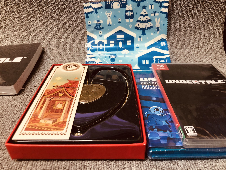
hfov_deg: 63.4
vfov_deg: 49.7
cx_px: 113
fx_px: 183
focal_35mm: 28
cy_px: 85
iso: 80
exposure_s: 1/17
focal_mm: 3.99
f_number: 1.8
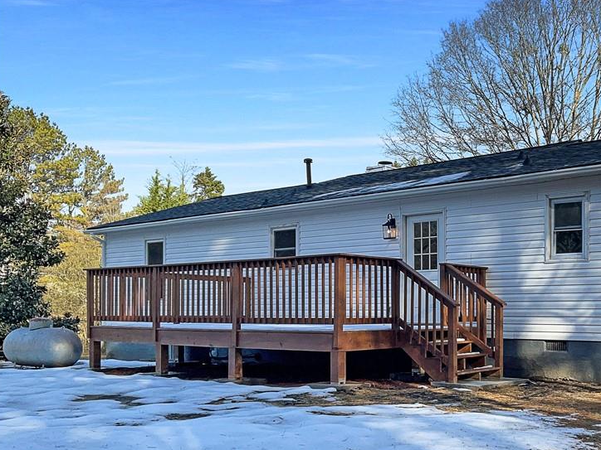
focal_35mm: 41
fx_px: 712
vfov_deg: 35.1
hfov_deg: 44.8
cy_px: 259
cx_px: 418
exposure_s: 1/1098
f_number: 1.8
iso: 16
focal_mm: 3
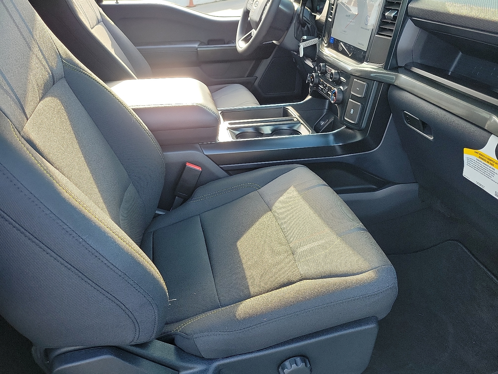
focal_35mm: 26
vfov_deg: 53.1
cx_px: 249
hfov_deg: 67.3
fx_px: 374
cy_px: 187
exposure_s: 1/119
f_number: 1.8
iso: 85
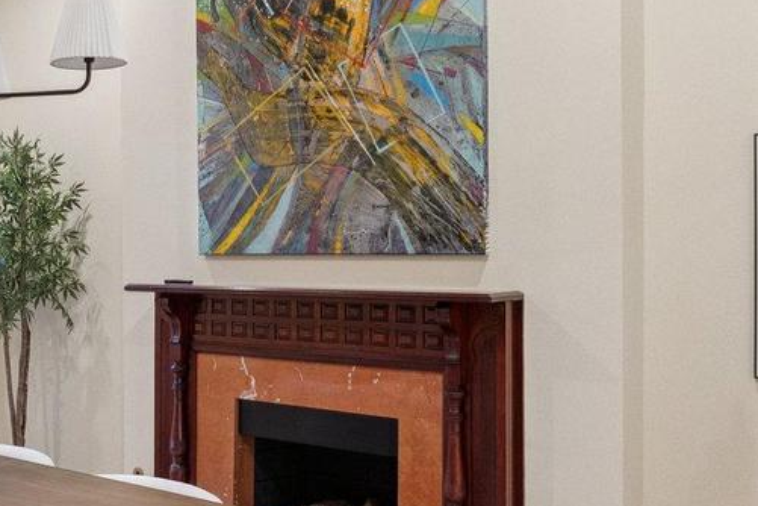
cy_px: 275
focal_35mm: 46
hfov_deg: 39.4
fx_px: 968
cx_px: 62
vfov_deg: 29.2
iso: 4000
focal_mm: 16
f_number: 4.5
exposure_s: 1/160
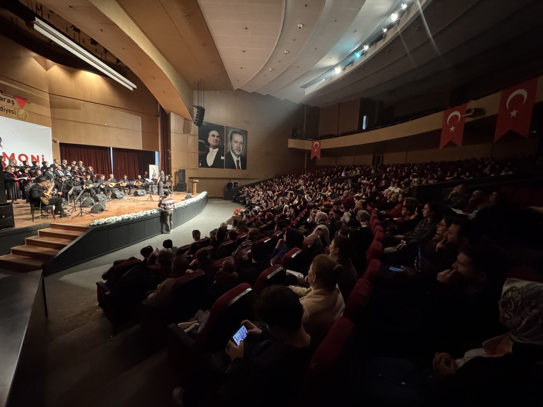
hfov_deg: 102.1
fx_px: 220
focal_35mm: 14
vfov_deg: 85.7
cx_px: 272
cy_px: 204
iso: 2500
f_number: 2.2
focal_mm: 2.22
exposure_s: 1/25
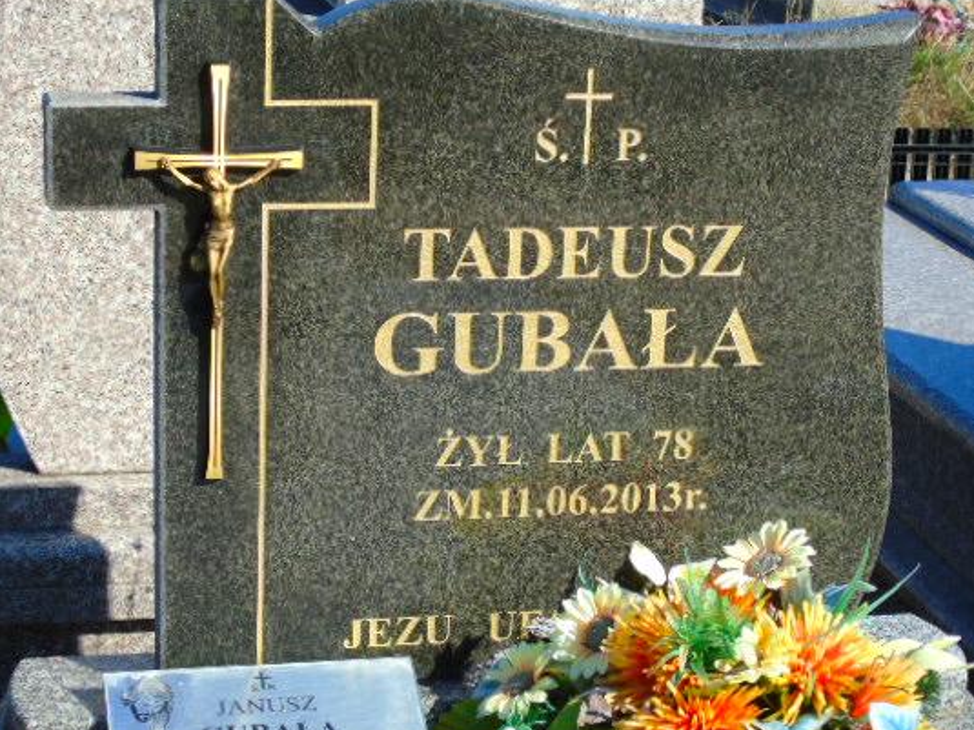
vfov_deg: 17.4
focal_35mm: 85
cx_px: 521
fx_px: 2391
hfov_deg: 23.0
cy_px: 402
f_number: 4.7
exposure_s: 1/400
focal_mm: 13
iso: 80
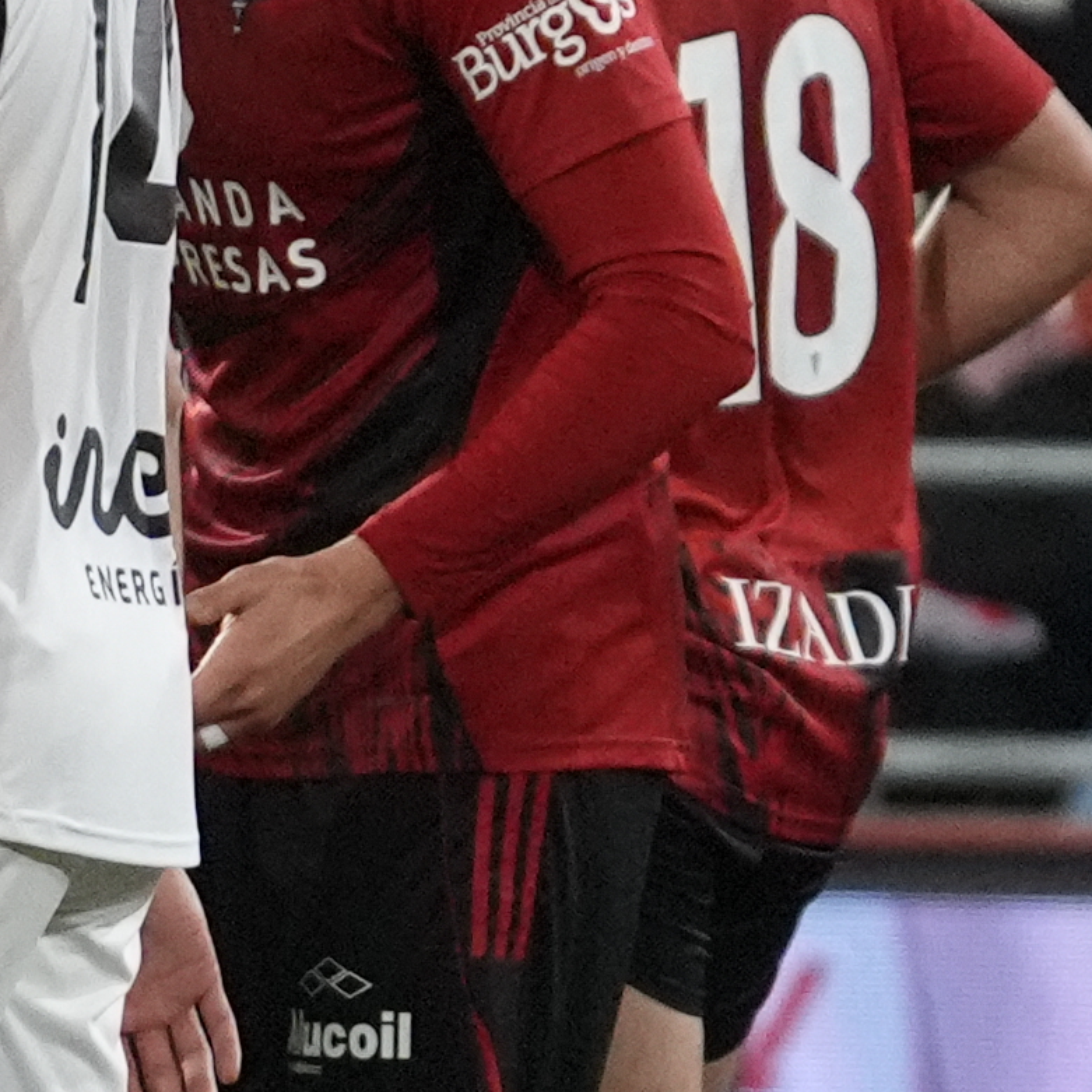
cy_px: 956
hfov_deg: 1.1
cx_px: -313
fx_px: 57783
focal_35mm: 1619
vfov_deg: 1.1
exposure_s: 1/1000
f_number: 6.3
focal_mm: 248
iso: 8000
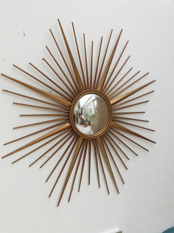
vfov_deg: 42.9
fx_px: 295
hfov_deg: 32.9
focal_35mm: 44
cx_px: 87
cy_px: 116
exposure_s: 1/80
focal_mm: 7.9
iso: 100
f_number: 4.1
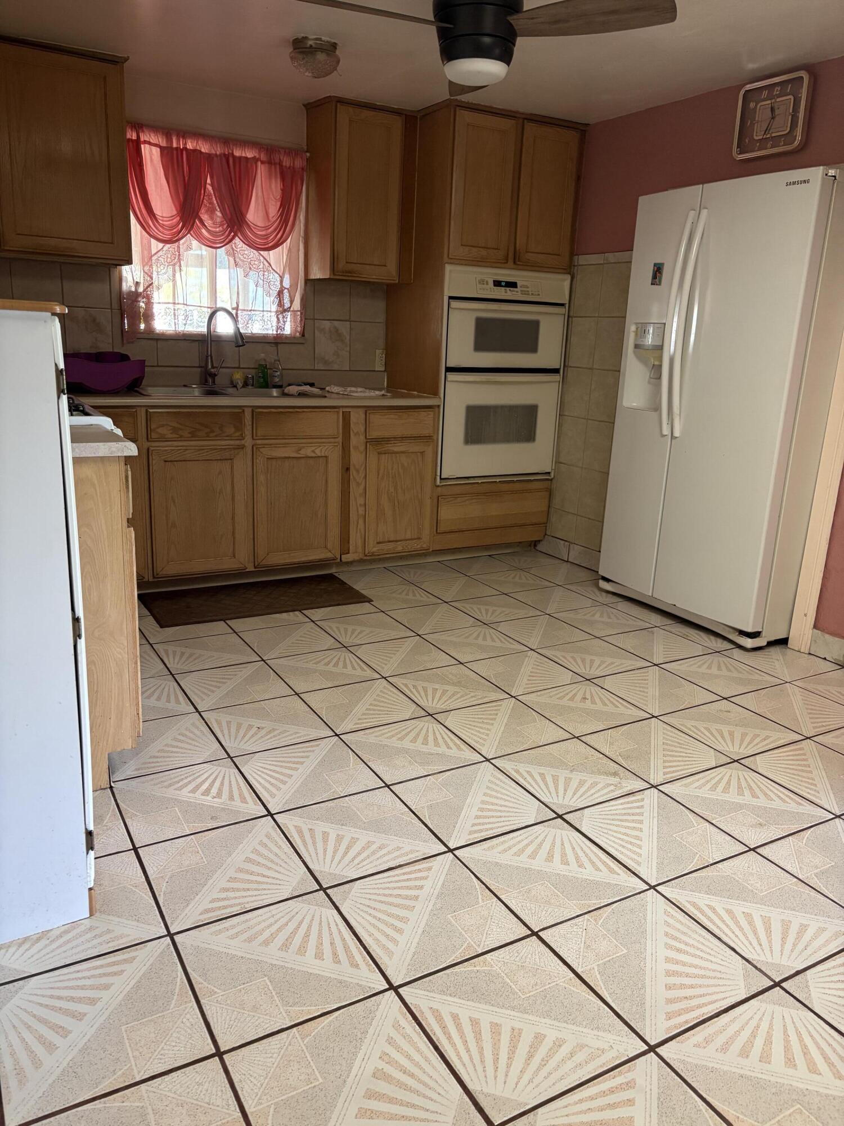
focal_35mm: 26
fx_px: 845
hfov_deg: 53.1
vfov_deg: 67.3
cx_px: 422
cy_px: 563
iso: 250
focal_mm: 5.96
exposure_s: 1/60
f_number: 1.6
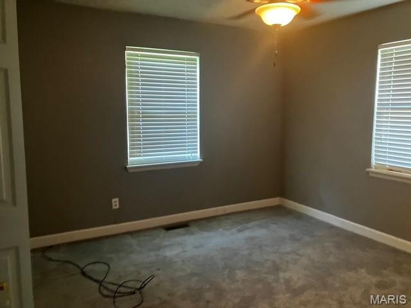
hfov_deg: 63.4
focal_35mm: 28
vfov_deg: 49.7
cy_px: 154
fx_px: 332
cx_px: 206
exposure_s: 1/30
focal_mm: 3.99
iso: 500
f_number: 1.8
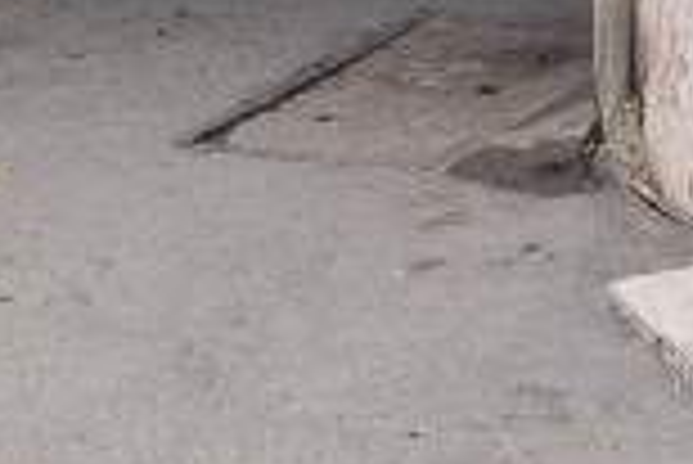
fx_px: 3064
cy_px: -775
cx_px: 842
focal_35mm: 159
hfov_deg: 12.6
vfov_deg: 7.8
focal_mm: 5.54
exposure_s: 1/100
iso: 100
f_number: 1.8
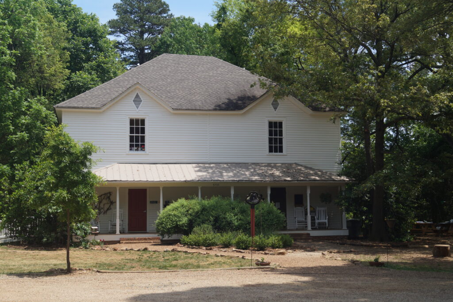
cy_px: 151
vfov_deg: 25.7
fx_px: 660
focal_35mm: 52
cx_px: 226
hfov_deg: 37.9
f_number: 5.6
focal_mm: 35
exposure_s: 1/320
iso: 100
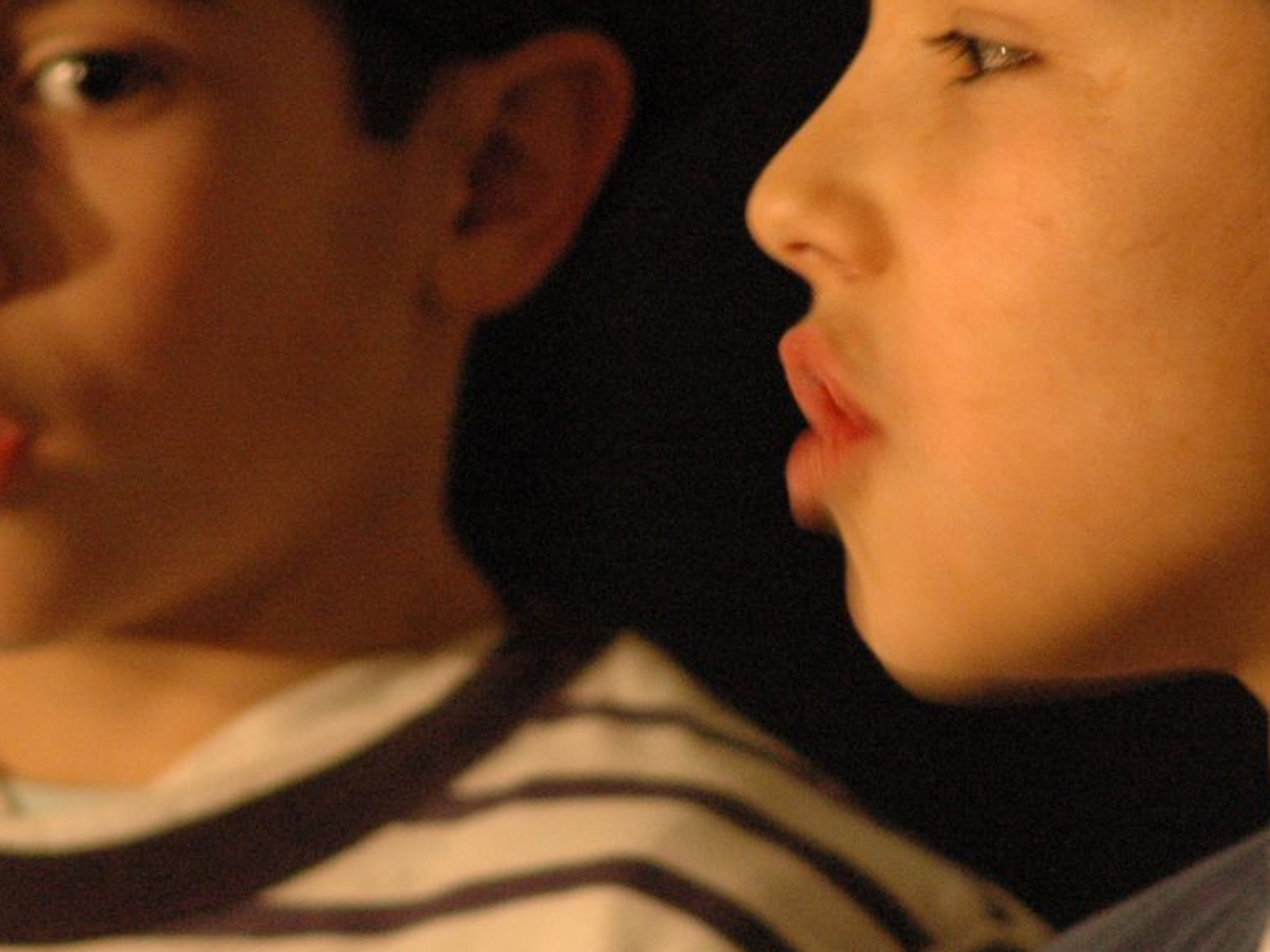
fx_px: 31075
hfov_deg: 2.3
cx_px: 693
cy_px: 322
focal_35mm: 847
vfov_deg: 1.8
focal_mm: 300
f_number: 5.6
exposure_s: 1/10
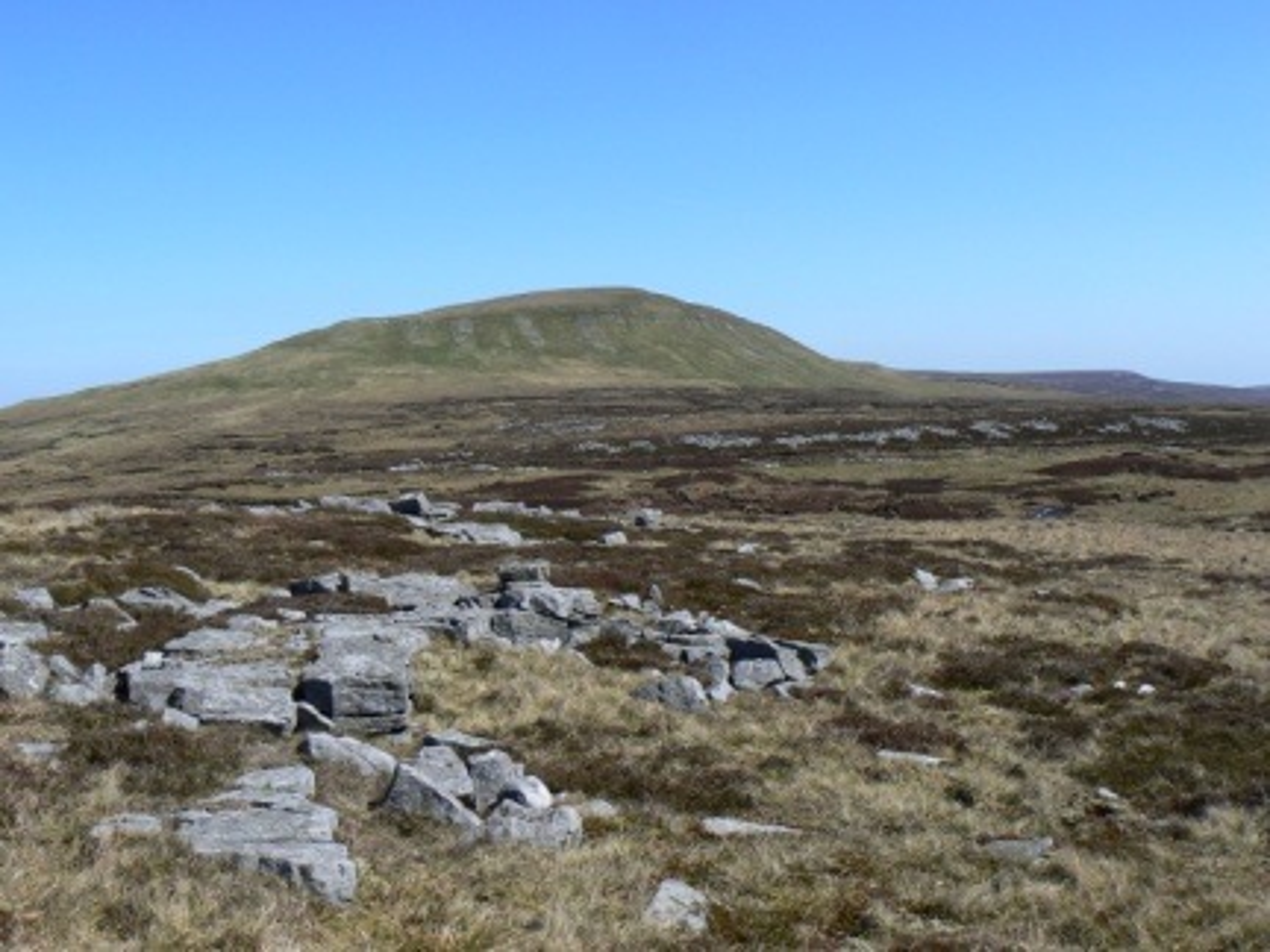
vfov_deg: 39.7
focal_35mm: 36
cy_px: 476
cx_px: 635
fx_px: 1321
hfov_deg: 51.4
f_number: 6.3
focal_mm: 6
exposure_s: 1/500
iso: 80
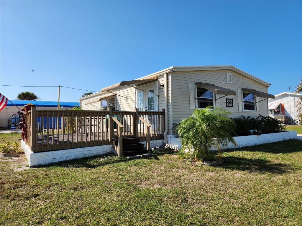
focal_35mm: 23
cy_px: 113
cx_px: 151
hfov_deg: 73.9
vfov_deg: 58.9
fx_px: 201
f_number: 1.8
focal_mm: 5.4
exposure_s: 1/1770
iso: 20
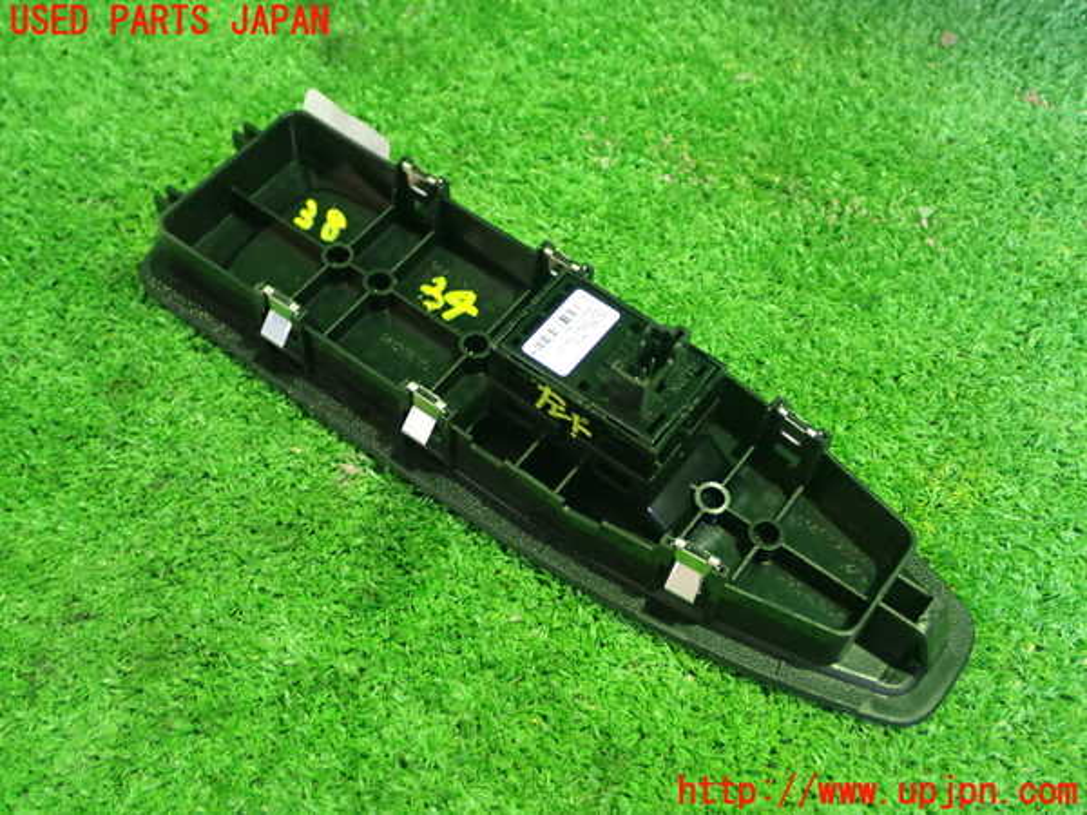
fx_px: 1382
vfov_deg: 32.9
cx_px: 544
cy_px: 408
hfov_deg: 42.9
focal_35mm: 44
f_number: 2.9
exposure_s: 1/15
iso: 800
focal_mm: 7.84
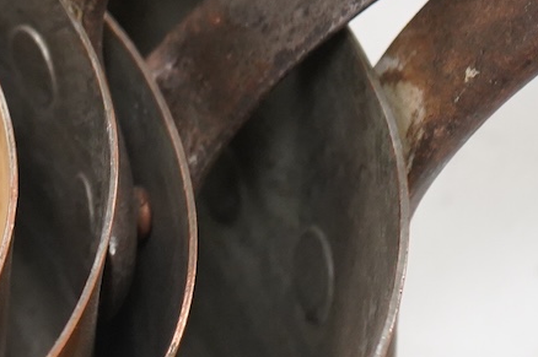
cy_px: 300
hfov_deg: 9.2
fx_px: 3284
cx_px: -228
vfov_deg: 6.2
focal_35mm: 220
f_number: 5
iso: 3200
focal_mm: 56
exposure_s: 1/100
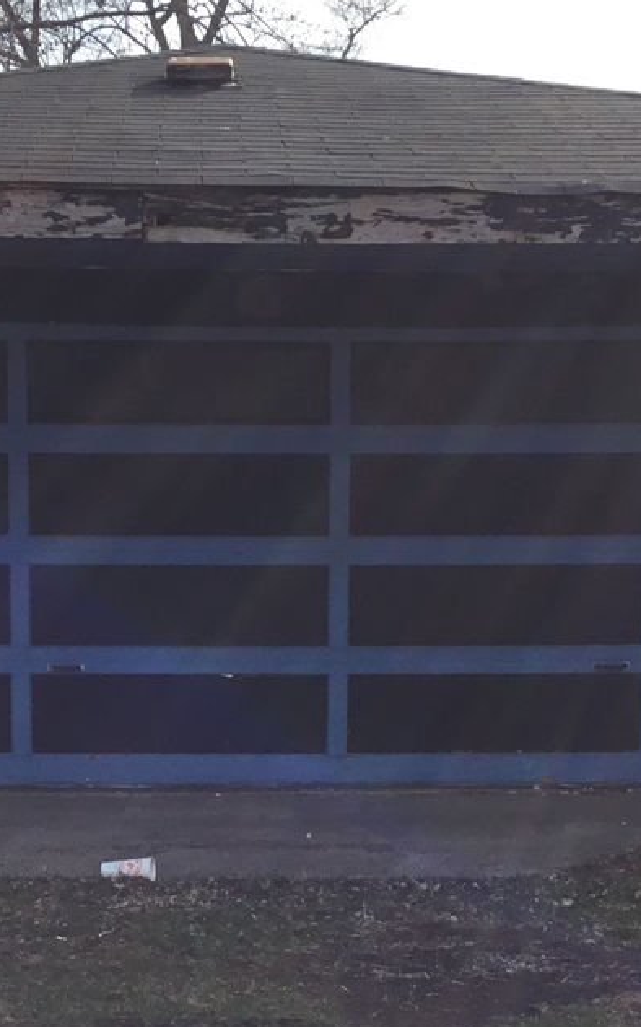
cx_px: 203
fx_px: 2098
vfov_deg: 27.4
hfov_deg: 17.3
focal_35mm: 75
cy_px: 666
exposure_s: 1/631
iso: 25
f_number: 2.4
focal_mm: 3.3
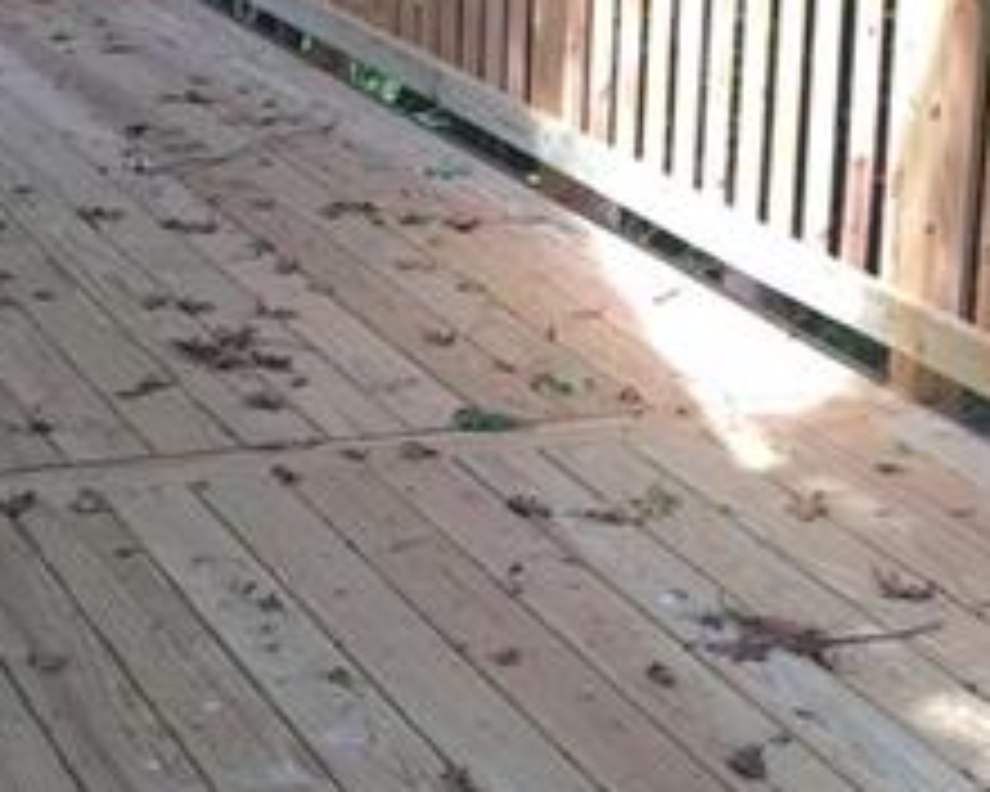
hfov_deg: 19.3
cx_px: 364
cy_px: 306
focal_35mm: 99
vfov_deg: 15.5
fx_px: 2901
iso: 32
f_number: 2.2
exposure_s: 1/120
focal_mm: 4.15
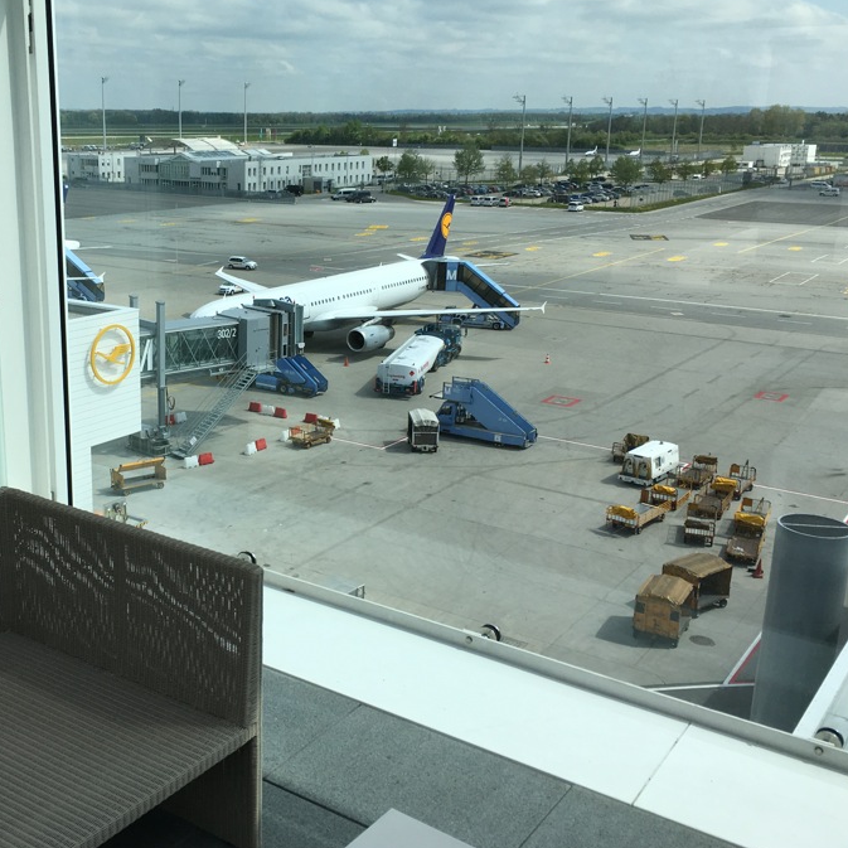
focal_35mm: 39
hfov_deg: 42.0
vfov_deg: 42.8
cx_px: 256
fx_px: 1081
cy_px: 412
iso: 25
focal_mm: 4.15
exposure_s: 1/2404
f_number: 2.2
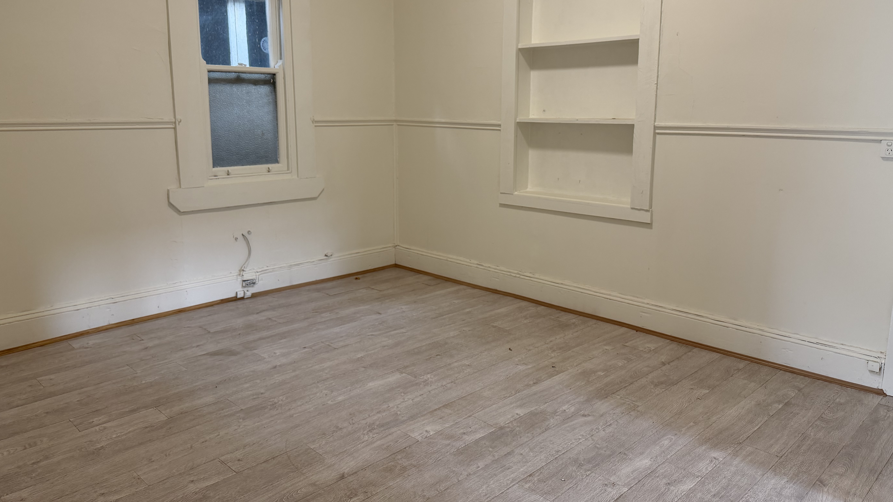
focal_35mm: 27
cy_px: 209
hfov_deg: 69.8
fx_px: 639
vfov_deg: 42.7
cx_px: 457
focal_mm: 6.76
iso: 160
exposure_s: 1/50
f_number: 1.78
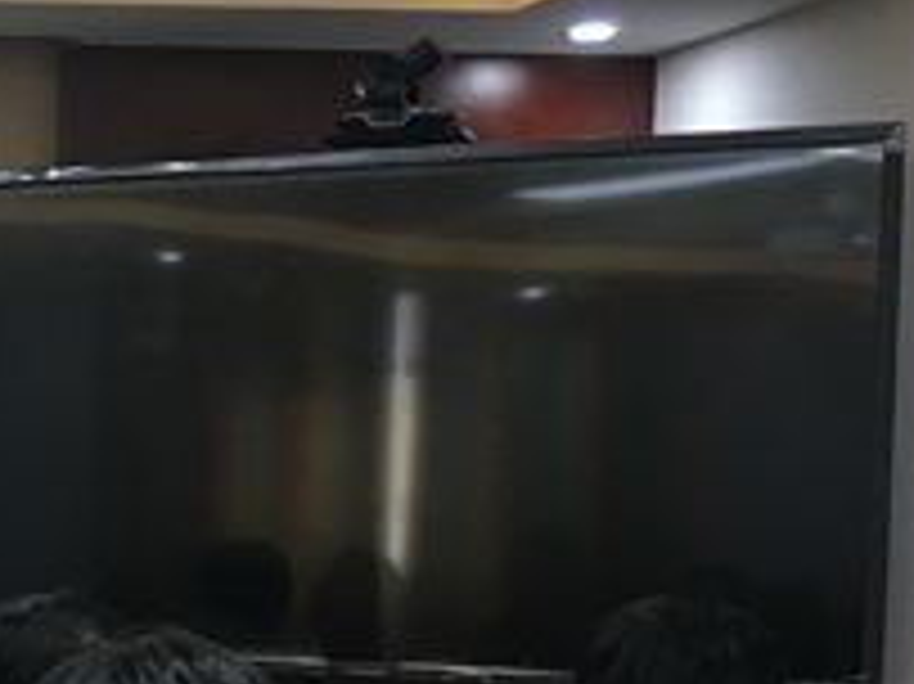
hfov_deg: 16.0
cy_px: 598
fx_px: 2824
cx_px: -644
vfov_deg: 13.7
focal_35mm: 107
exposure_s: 1/33
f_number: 2.2
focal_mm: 4.15
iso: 50
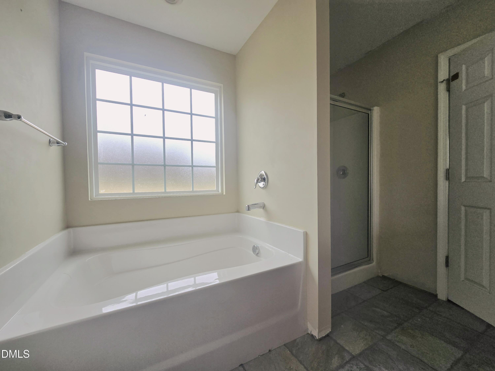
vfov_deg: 89.9
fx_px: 186
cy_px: 186
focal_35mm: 13
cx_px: 248
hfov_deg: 106.2
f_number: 2.2
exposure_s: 1/192
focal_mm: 2.2
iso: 50
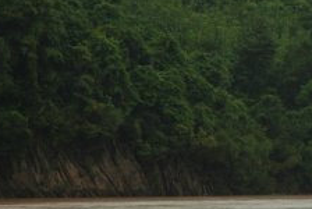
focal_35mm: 337
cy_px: -6
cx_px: 482
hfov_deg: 6.0
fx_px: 2924
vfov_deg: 4.1
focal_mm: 70
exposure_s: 1/200
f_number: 7.1
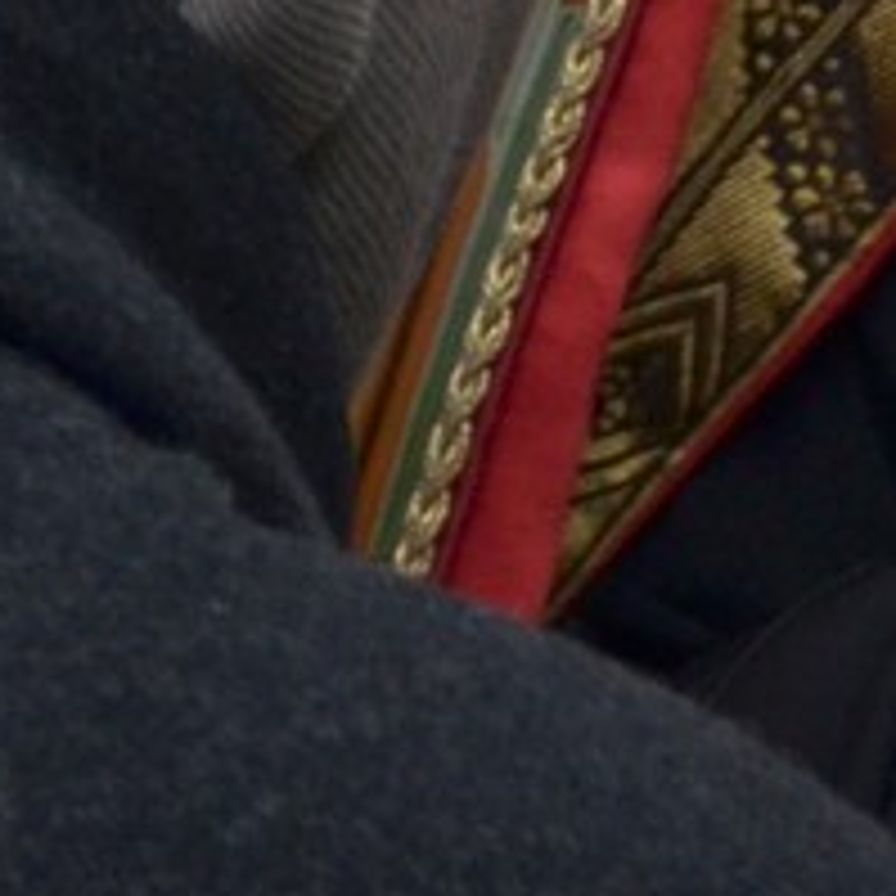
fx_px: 16109
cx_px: 1184
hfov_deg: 3.2
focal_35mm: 550
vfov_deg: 3.1
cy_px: -1333
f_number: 4.5
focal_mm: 45
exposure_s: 1/250
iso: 640
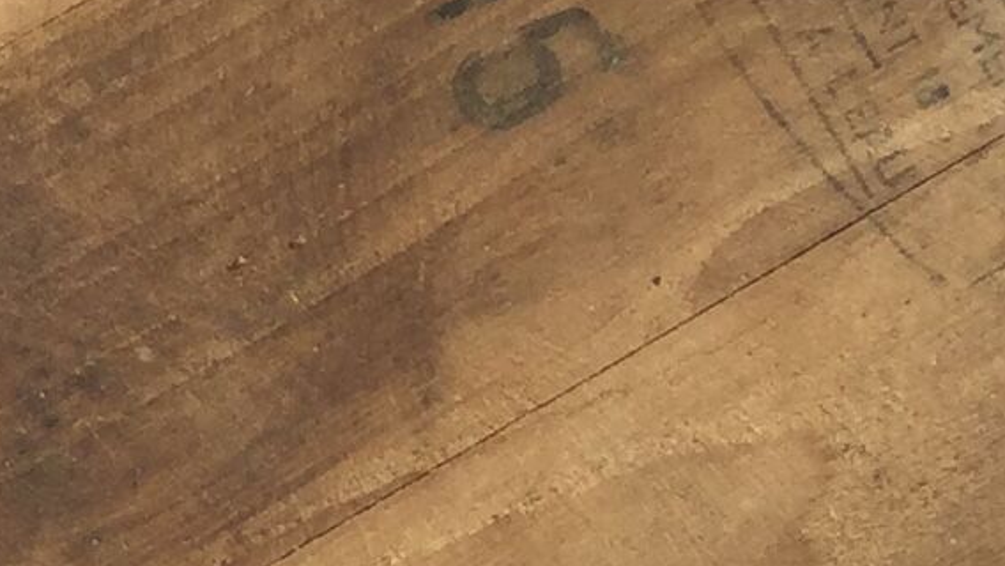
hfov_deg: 11.0
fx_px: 5172
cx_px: -97
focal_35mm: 194
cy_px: 555
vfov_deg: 6.2
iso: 25
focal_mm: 3.3
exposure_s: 1/485
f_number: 2.4
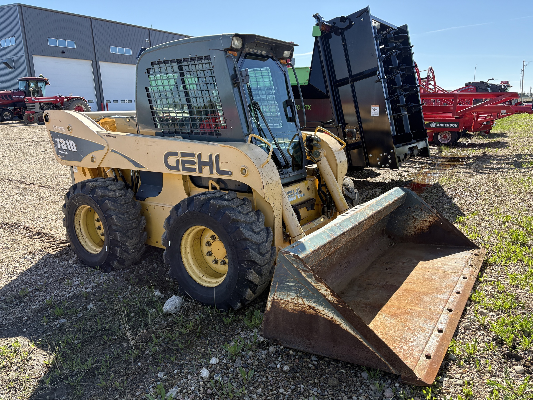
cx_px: 266
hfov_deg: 67.3
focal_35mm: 26
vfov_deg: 53.1
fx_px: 400
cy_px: 200
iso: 64
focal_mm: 5.96
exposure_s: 1/1517
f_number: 1.6
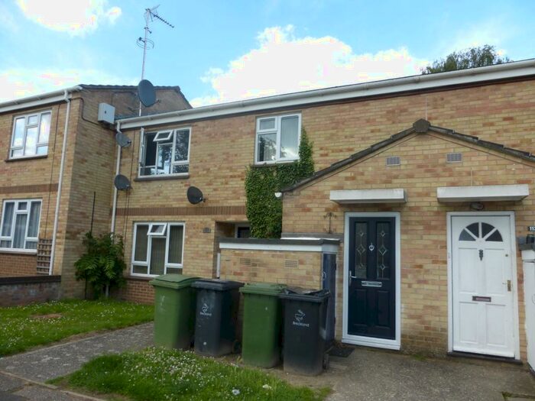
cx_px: 268
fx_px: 371
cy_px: 200
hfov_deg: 71.6
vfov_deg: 56.8
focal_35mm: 24
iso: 100
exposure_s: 1/250
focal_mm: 4.3
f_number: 4
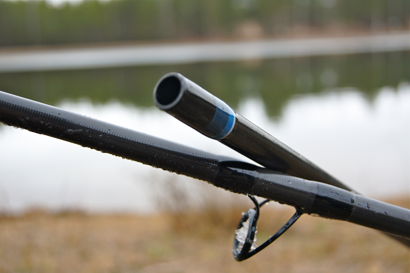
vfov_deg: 25.7
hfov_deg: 37.9
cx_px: 205
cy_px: 136
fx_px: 597
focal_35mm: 52
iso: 250
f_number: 5
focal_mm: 35
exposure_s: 1/60
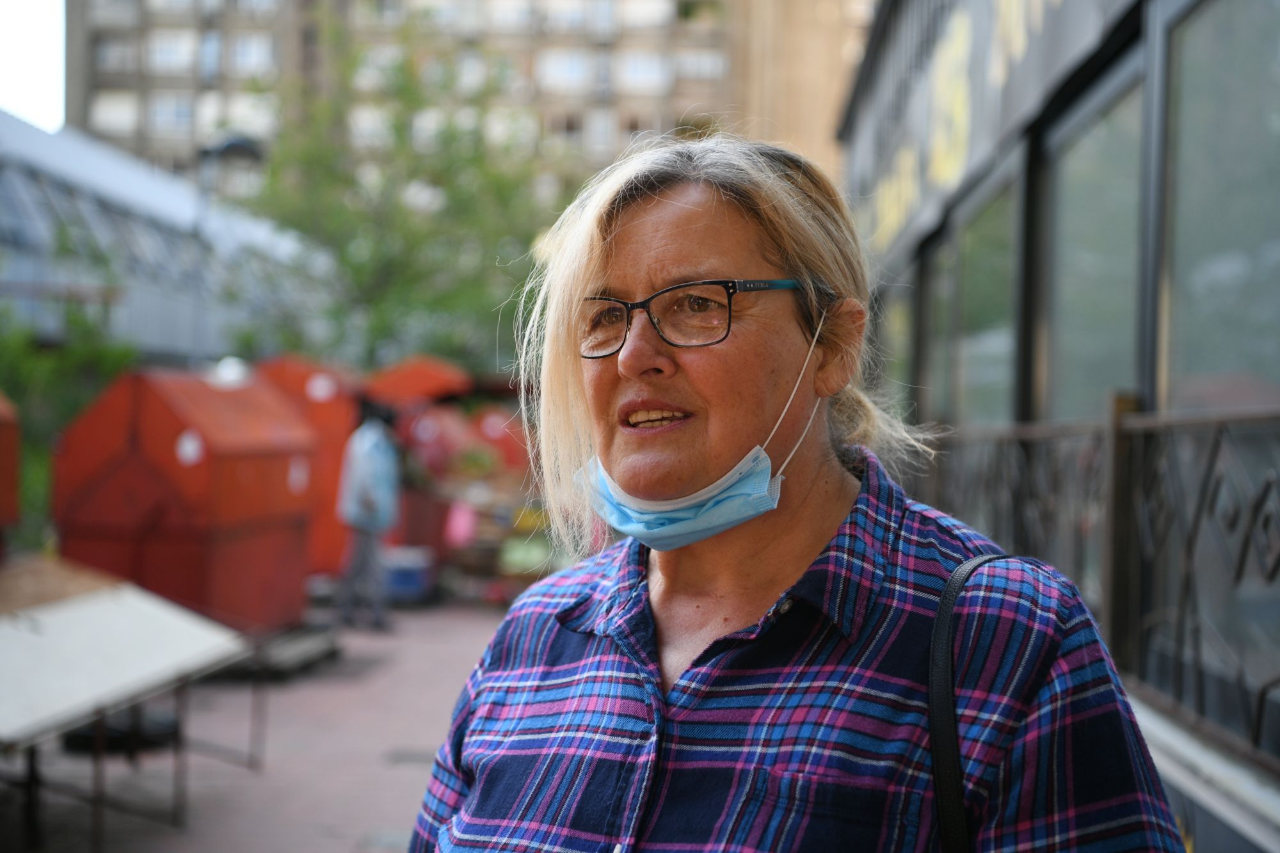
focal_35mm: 45
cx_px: 640
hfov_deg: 43.6
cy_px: 426
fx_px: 1600
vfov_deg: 29.9
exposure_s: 1/800
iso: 320
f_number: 2.8
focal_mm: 45
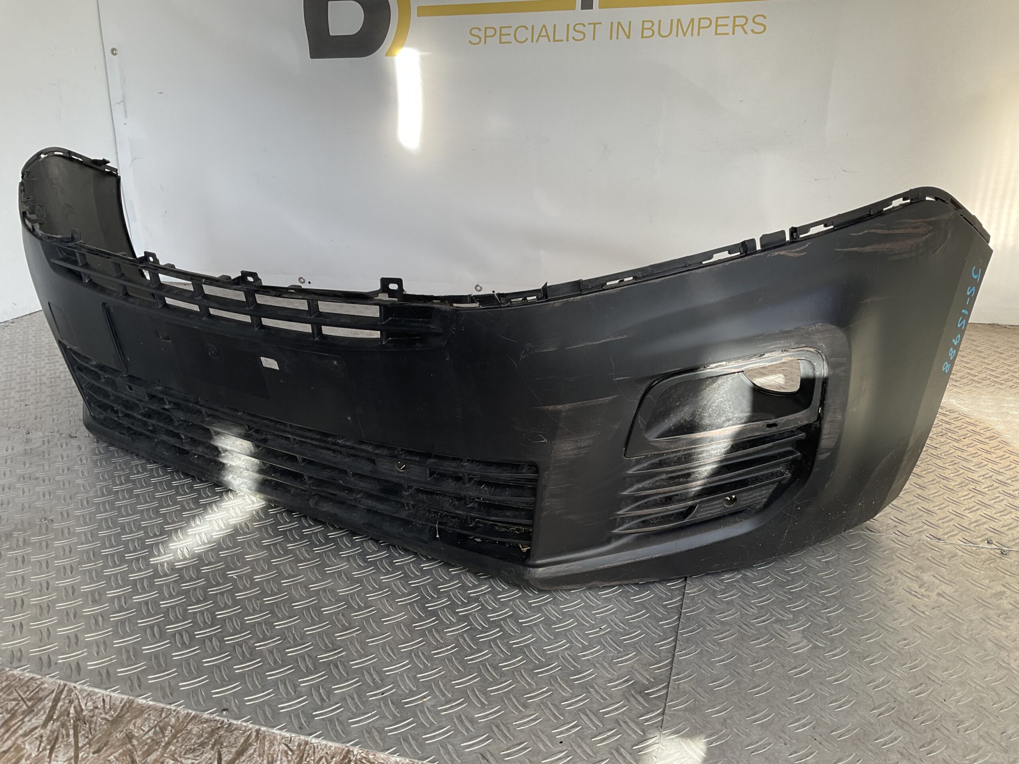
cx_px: 510
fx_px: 854
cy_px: 382
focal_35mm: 29
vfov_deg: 48.2
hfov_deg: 61.7
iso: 16
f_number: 1.8
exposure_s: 1/100
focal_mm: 3
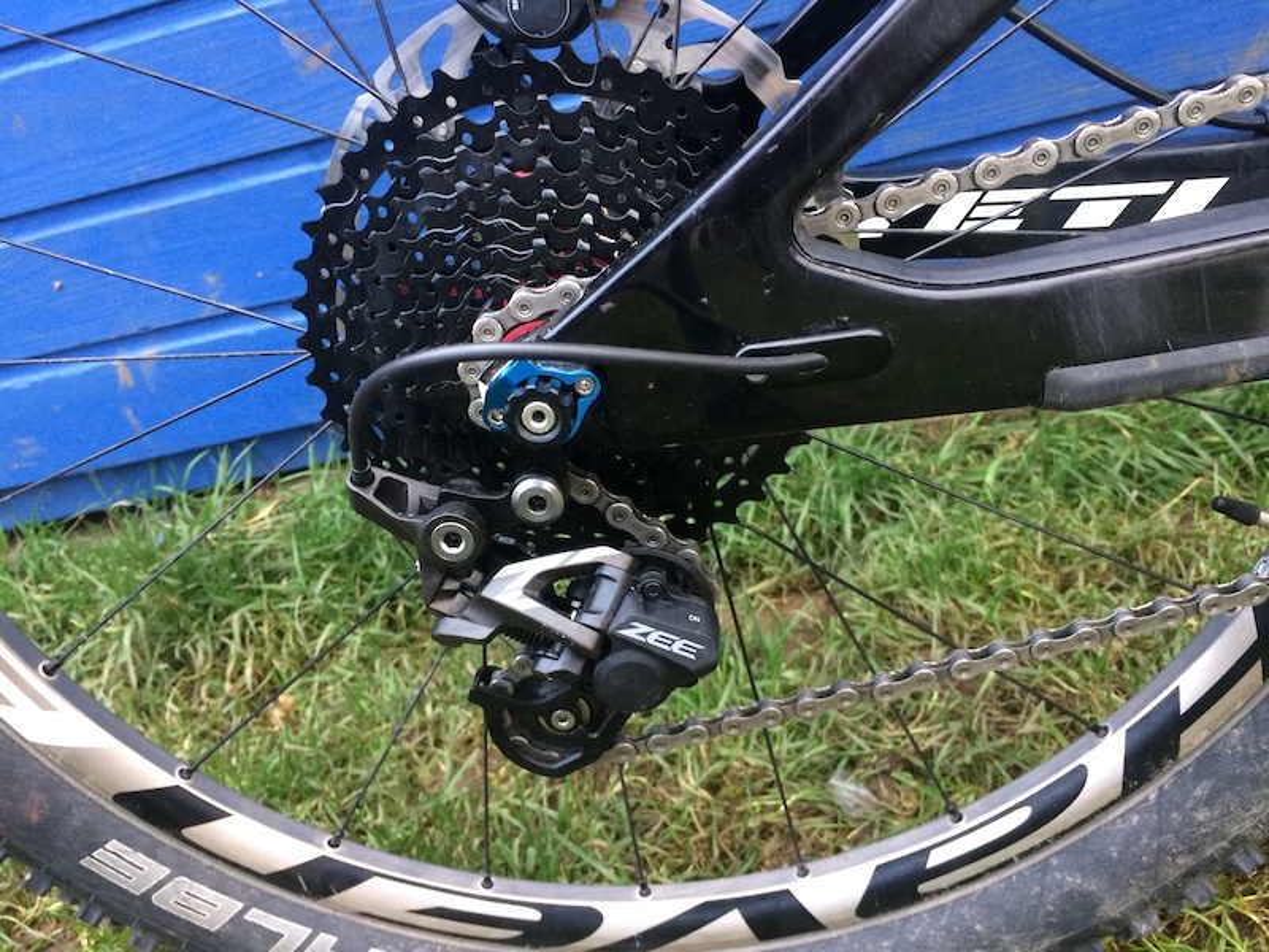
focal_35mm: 29
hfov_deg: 61.7
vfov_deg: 48.2
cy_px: 476
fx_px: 1063
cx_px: 634
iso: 250
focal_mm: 4.15
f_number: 2.2
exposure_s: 1/33
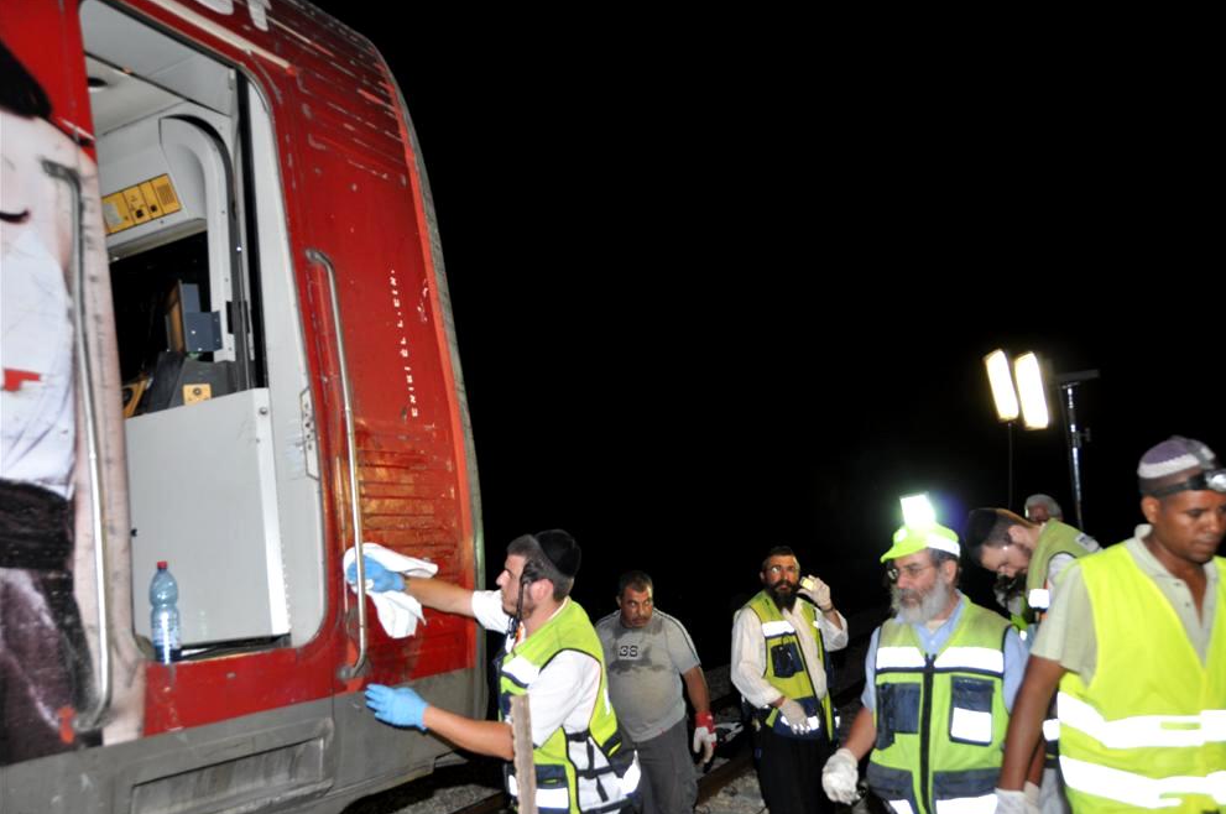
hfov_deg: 60.3
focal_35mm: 31
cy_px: 416
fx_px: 1054
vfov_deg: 42.2
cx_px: 632
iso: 400
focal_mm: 20
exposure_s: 1/80
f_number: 4.5
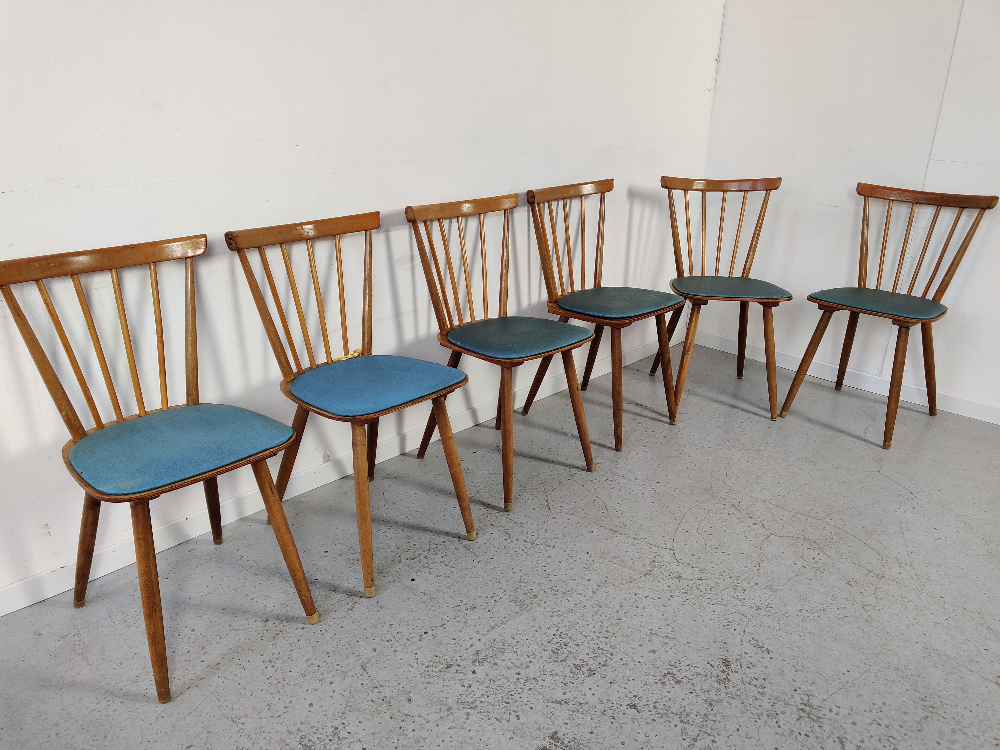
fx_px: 809
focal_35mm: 28
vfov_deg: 49.7
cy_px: 385
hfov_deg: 63.4
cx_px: 497
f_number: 1.65
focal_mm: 4.75
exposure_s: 1/100
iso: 160
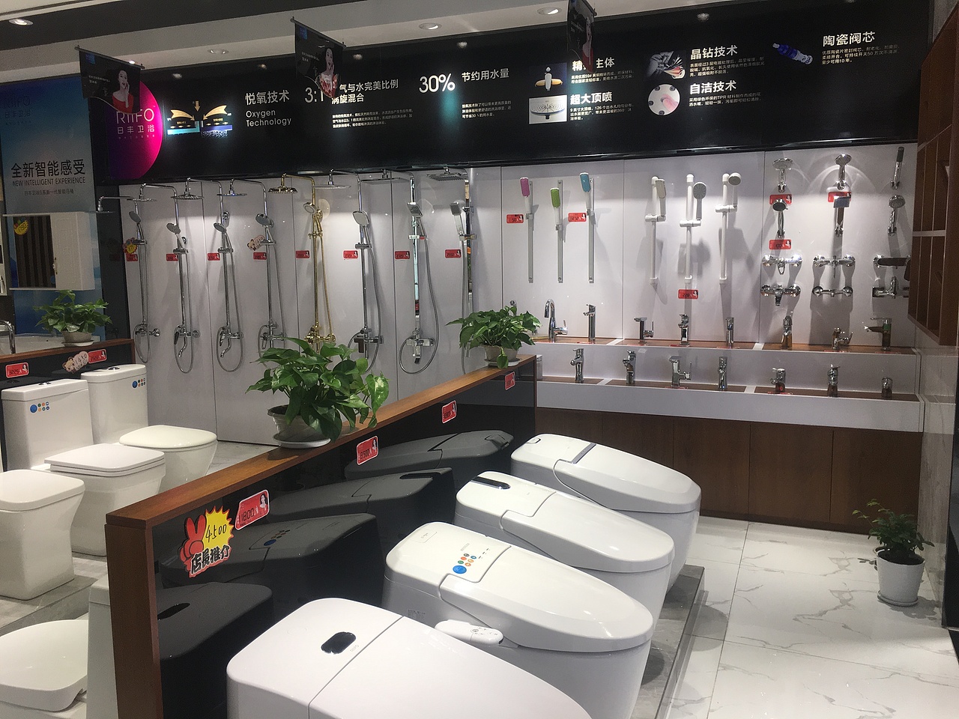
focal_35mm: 29
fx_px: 803
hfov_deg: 61.7
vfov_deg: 48.2
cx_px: 480
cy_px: 360
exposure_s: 1/120
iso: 32
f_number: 2.2
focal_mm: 4.15
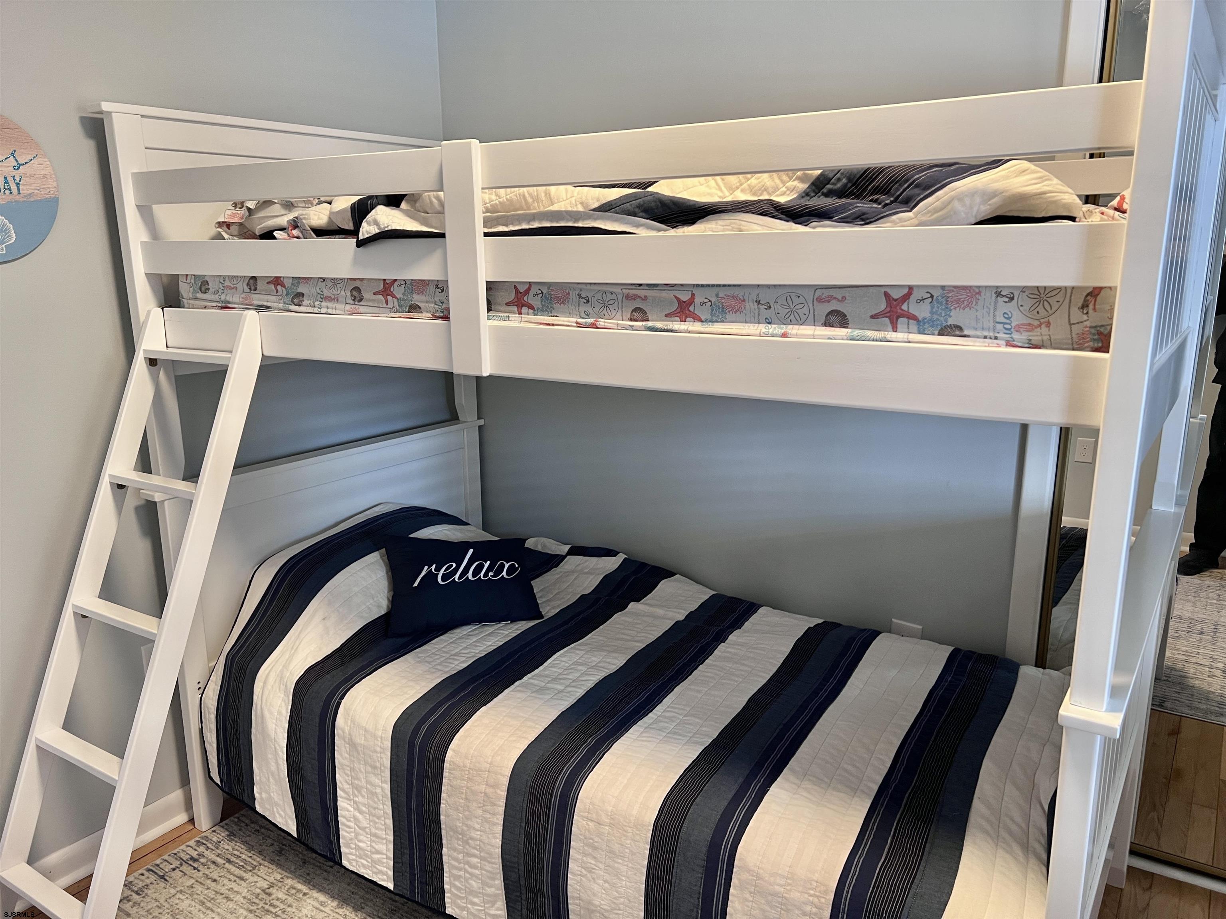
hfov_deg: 67.3
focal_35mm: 26
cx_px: 613
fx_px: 921
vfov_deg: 53.1
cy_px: 460
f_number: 1.5
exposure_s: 1/60
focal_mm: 5.7
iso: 100
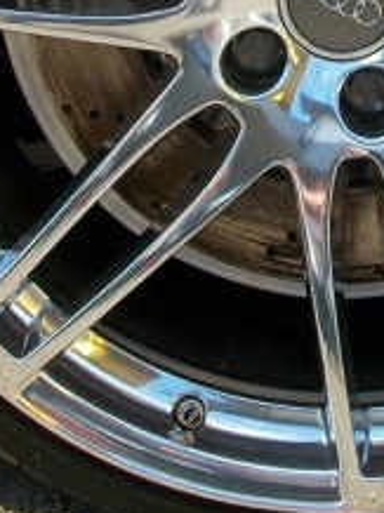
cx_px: 353
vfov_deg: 15.5
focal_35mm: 125
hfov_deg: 11.7
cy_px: 7
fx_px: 1852
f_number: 2.9
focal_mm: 5.7
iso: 80
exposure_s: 1/243
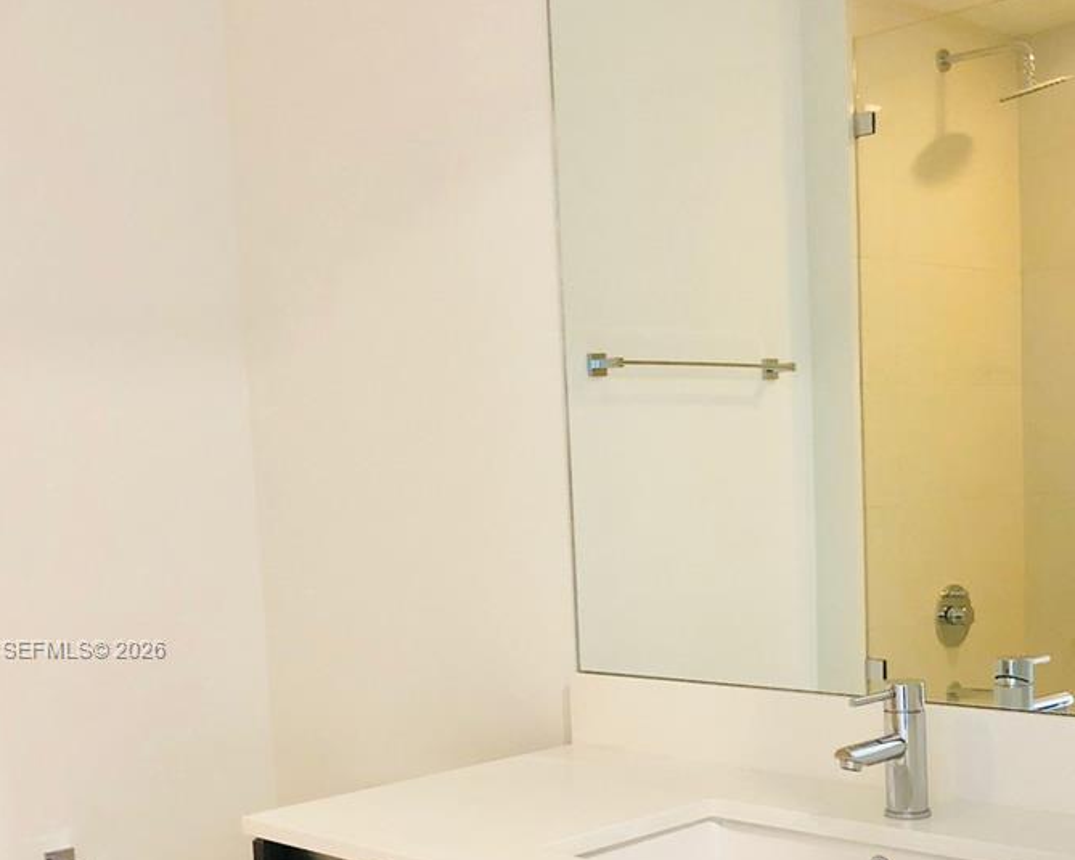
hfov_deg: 38.0
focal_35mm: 49
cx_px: 590
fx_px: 1559
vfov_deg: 30.3
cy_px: 651
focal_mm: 4
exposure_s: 1/15
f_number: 1.8
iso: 64
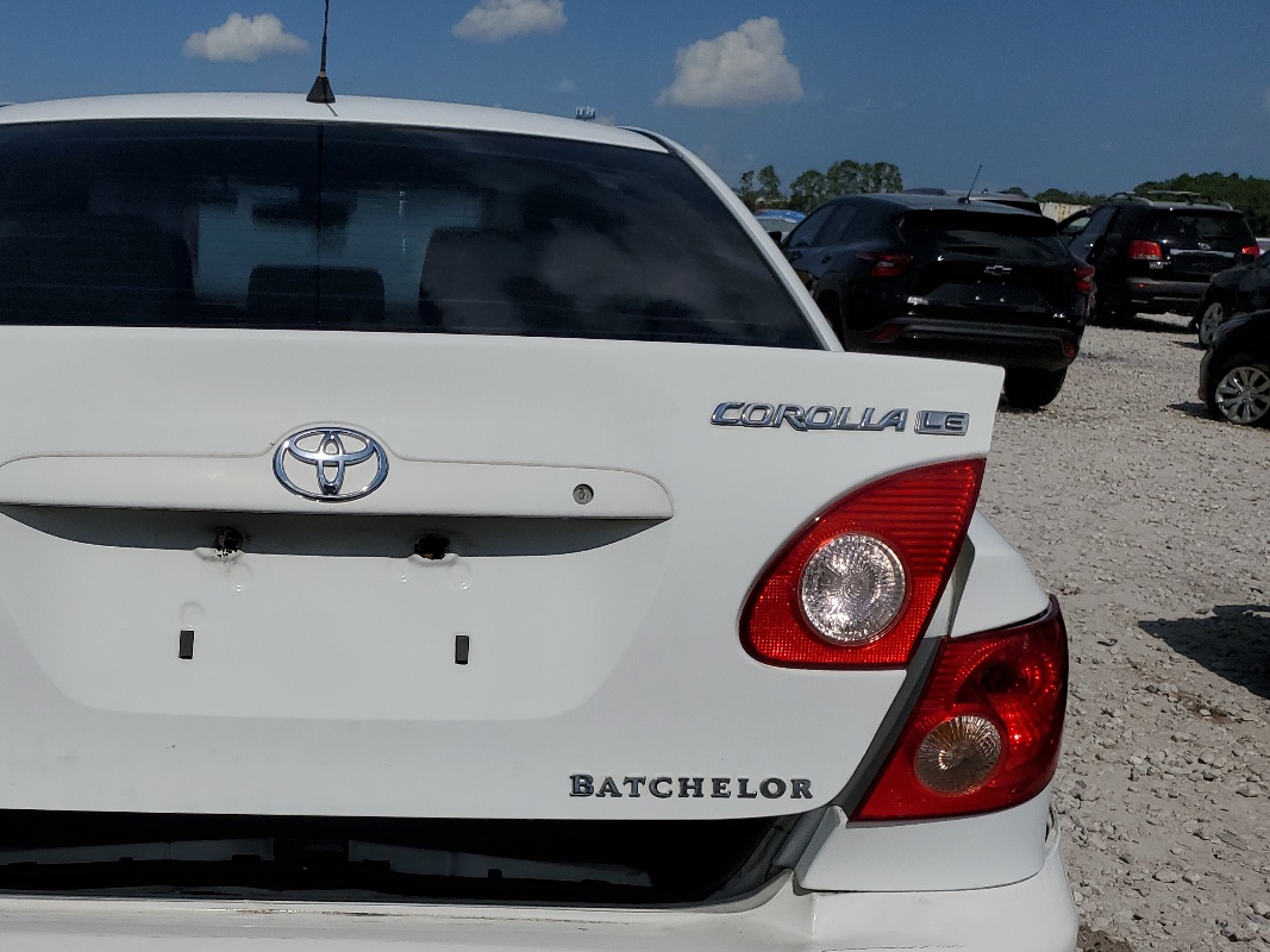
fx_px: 1431
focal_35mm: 39
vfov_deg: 36.4
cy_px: 646
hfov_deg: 46.4
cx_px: 337
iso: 50
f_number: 1.5
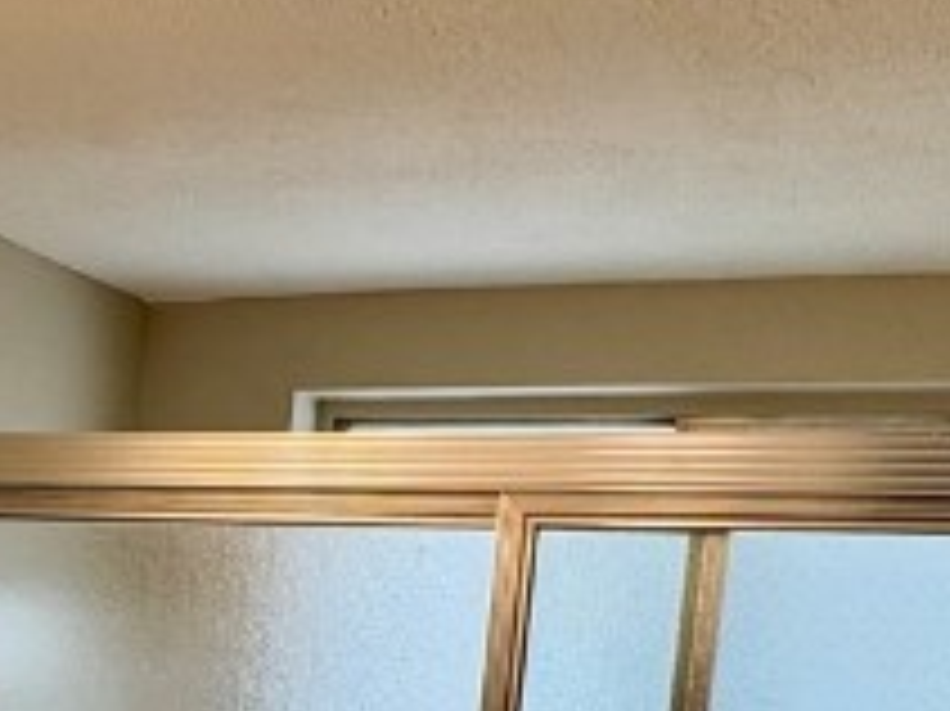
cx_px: 59
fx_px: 1865
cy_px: 972
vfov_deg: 19.6
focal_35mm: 68
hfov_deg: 27.3
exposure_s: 1/120
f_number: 2.2
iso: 64
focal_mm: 2.22
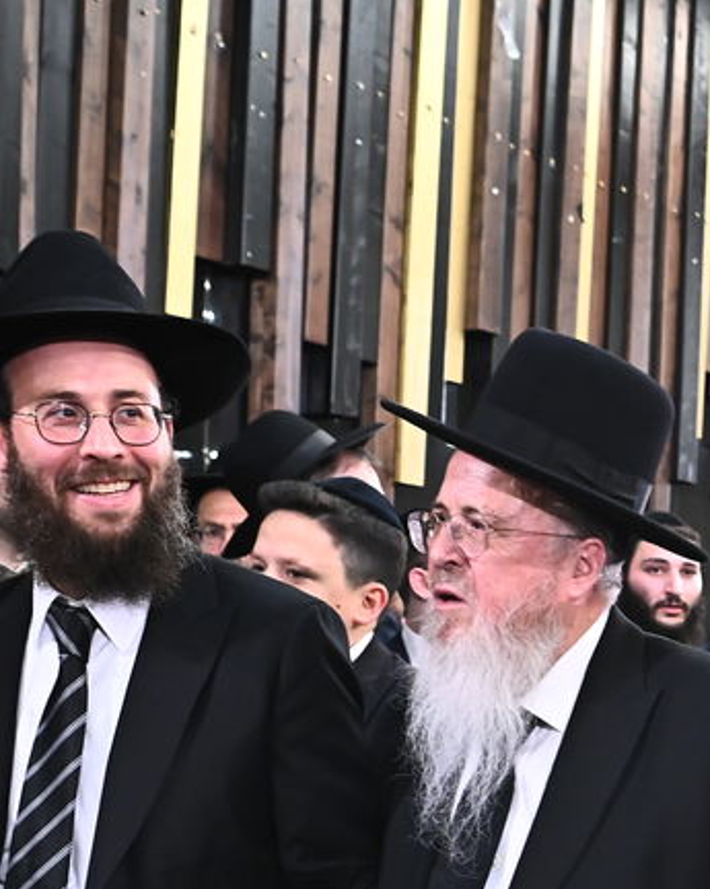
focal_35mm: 73
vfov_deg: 24.5
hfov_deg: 19.0
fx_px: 1919
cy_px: 956
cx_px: 980
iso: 2000
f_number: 3.5
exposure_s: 1/250
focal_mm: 24
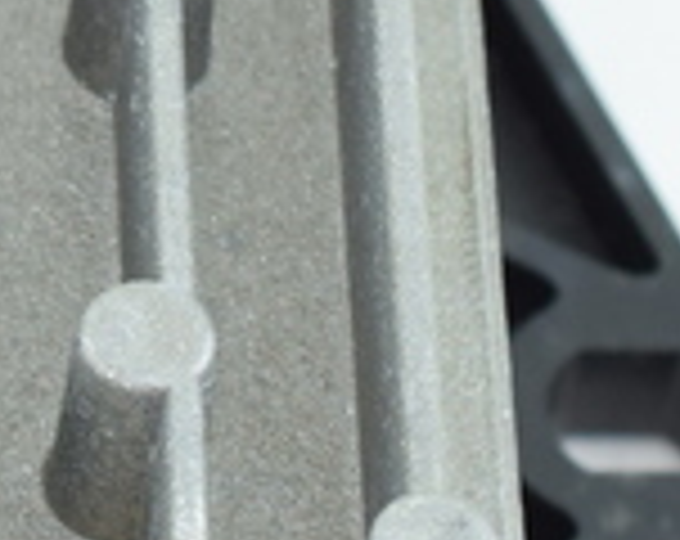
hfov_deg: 5.0
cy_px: 277
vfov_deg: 4.0
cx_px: -680
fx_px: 7688
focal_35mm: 383
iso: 400
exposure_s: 1/160
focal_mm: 40
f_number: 8
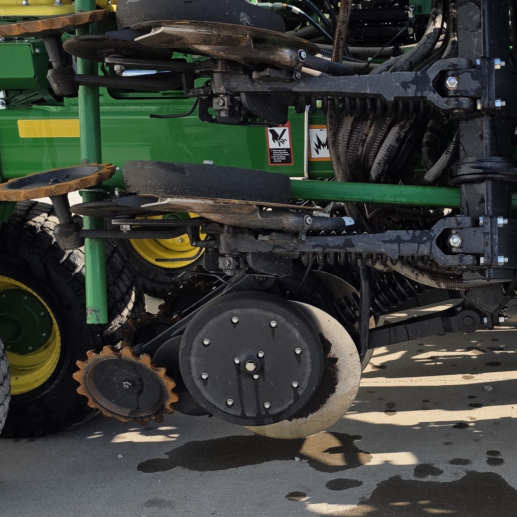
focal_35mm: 61
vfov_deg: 27.9
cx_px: 458
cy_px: 371
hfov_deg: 27.2
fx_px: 1031
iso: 80
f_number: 1.7
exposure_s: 1/3657
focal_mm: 6.3
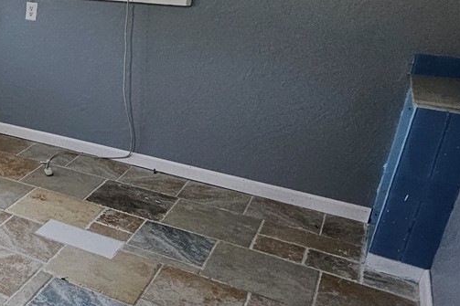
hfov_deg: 33.4
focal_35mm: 43
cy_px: 110
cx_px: -136
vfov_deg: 31.0
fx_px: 549
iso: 160
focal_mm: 1.74
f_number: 2.2
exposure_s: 1/60
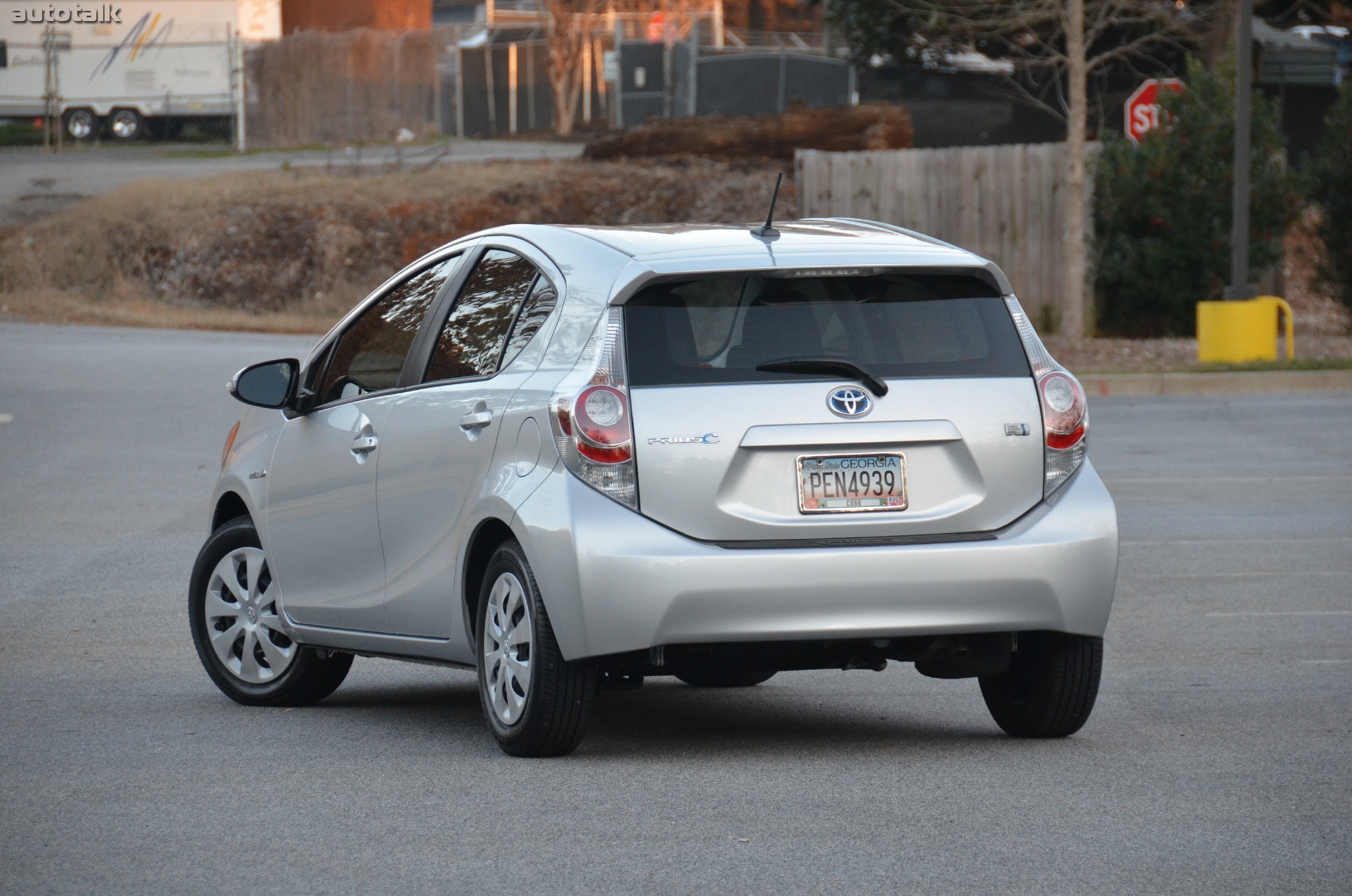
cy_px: 448
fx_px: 7308
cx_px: 676
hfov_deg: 10.6
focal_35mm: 195
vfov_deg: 7.0
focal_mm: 130
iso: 1600
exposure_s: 1/400
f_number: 5.6
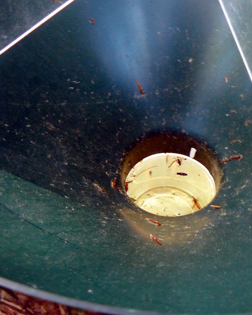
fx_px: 429
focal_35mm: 46
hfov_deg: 32.4
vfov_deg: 40.3
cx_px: 170
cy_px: 156
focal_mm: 5.2
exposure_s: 1/10
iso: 200
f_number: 2.8
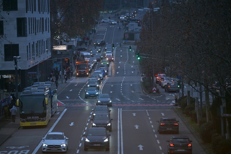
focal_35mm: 200
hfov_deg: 10.3
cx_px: 116
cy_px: 77
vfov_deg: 6.9
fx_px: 1283
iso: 400
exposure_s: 1/320
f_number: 2.8
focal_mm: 200
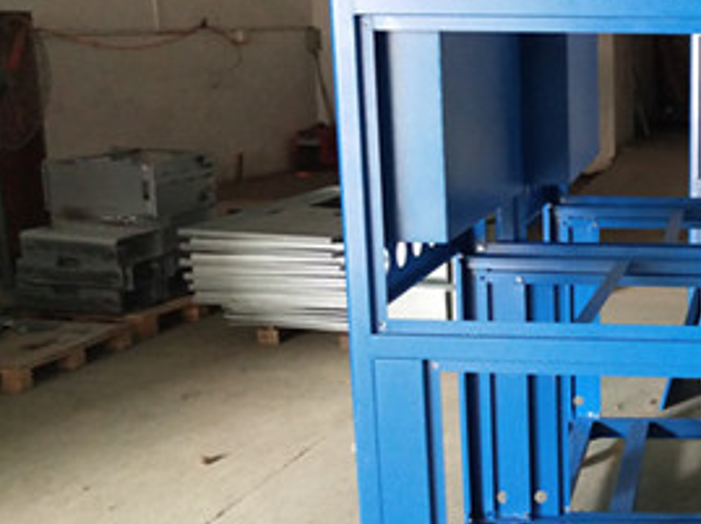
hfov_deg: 27.1
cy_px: 278
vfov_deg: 21.9
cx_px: 732
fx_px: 1355
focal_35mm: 67
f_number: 1.8
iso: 334
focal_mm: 3.95
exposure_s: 1/50
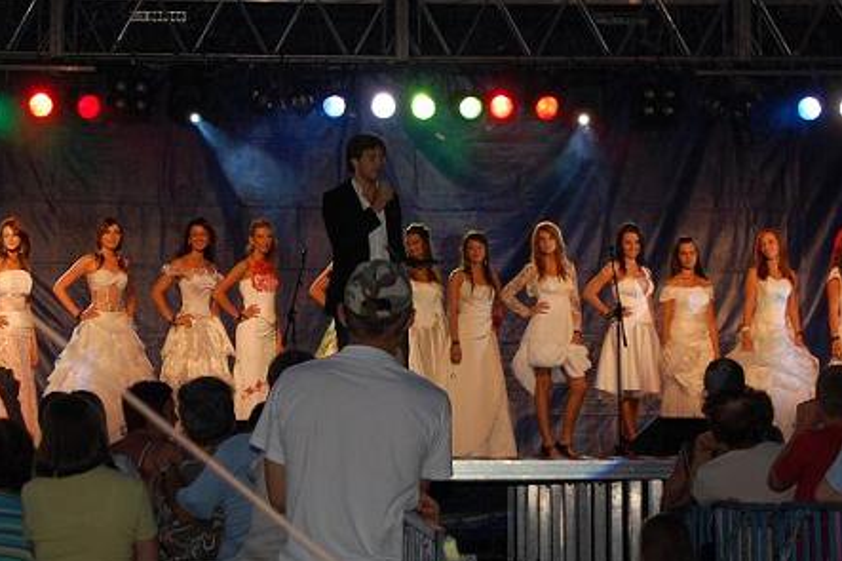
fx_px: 3340
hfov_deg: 14.4
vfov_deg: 9.6
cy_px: 205
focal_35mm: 143
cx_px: 447
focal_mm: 55
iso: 400
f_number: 5.6
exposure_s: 1/200
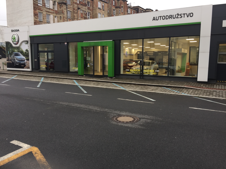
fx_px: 189
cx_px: 113
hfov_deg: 61.7
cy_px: 84
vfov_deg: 48.2
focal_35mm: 29
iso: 32
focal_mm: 4.15
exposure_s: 1/50
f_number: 2.2
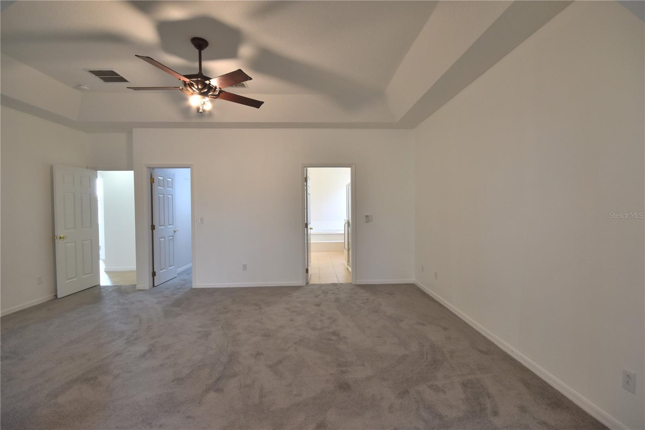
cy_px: 215
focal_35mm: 15
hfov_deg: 100.4
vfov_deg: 77.3
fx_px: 269
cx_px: 322
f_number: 10
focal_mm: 10
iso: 560
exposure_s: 1/15
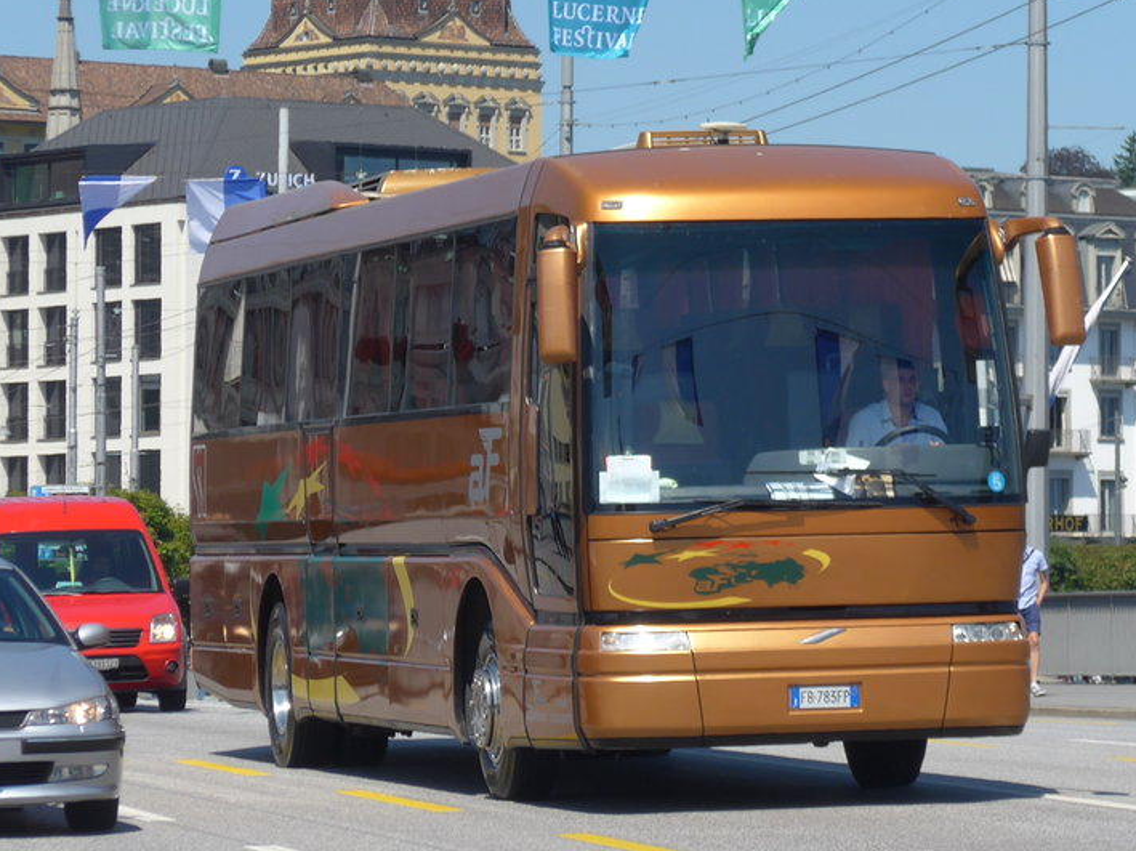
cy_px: 354
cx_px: 767
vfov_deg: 7.1
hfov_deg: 9.4
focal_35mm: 210
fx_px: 6888
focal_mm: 24.3
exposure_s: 1/500
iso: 80
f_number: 5.2
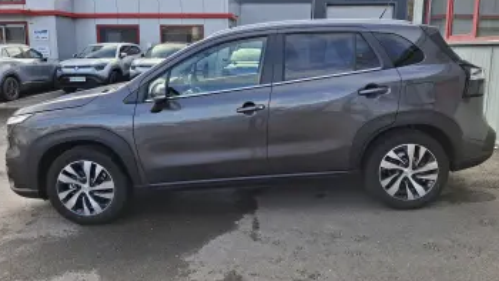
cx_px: 248
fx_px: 371
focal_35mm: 28
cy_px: 103
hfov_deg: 67.9
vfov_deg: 41.2
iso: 32
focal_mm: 4.69
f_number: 1.8
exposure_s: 1/845
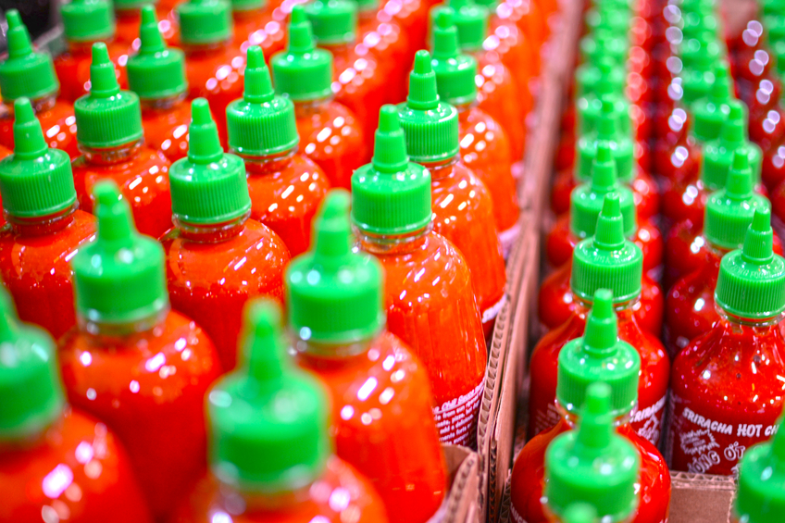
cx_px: 392
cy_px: 262
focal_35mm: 52
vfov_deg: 25.7
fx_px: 1144
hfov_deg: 37.9
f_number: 2
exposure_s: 1/15
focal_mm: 35
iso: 100
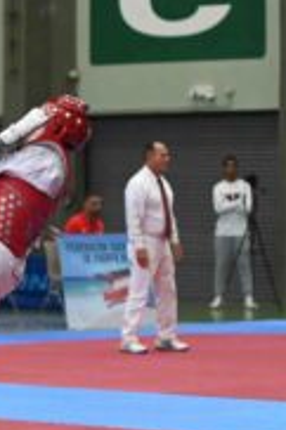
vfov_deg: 11.1
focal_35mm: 185
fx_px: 2209
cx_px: -180
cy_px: 217
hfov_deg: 7.3
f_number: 3.2
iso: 3200
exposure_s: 1/1000
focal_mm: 70
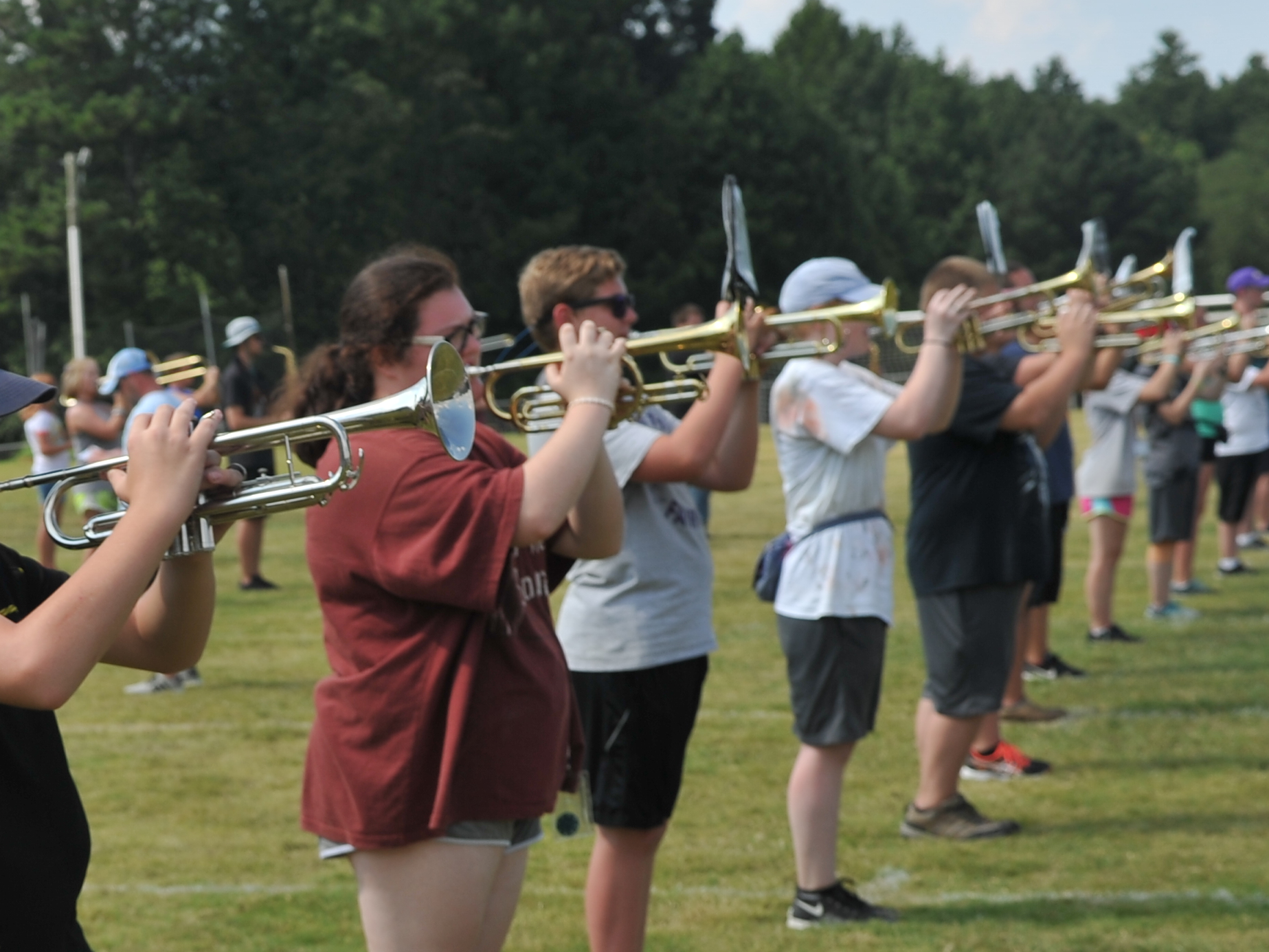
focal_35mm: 93
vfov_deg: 15.7
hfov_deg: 20.3
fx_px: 3409
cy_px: 888
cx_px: -52
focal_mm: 42
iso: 200
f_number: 7.1
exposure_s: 1/640
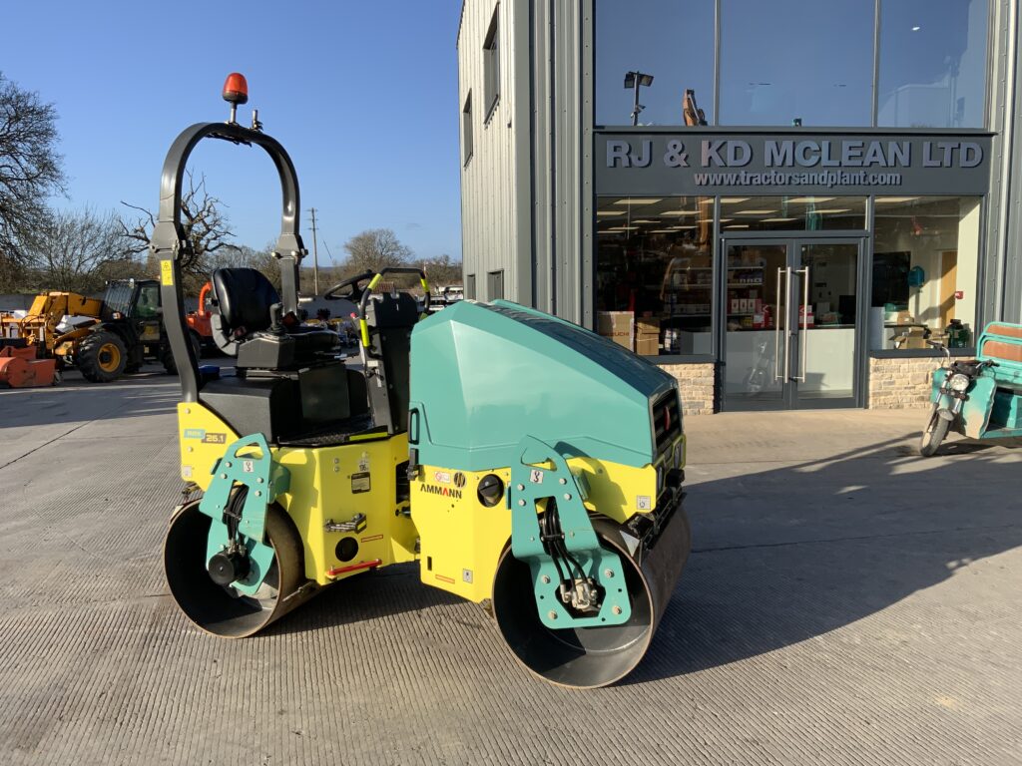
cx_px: 511
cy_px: 383
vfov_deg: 48.2
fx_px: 856
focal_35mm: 29
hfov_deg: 61.7
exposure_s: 1/1311
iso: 16
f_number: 1.8
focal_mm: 3
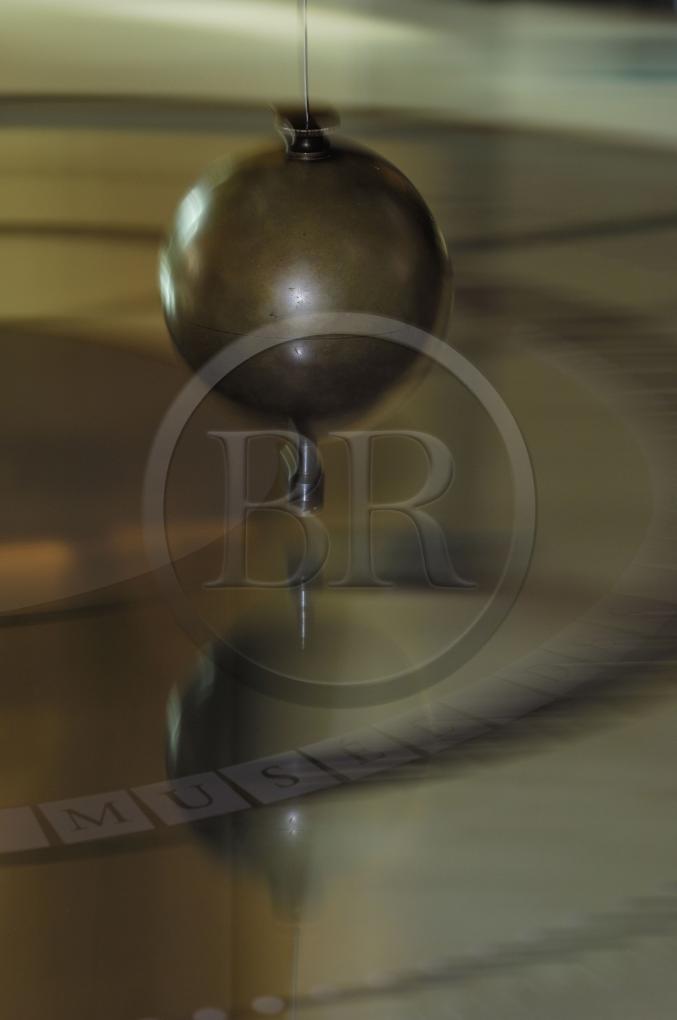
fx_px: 2971
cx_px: 338
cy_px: 510
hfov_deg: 13.0
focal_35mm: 105
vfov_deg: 19.5
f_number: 5
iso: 100
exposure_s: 1/6
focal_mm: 70
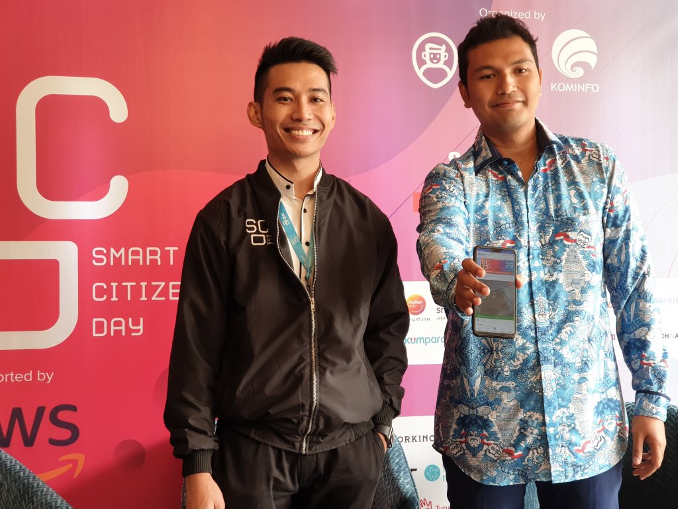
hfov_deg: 36.8
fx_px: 1018
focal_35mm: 52
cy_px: 254
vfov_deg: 28.0
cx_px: 339
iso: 125
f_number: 2.4
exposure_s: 1/33
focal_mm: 6
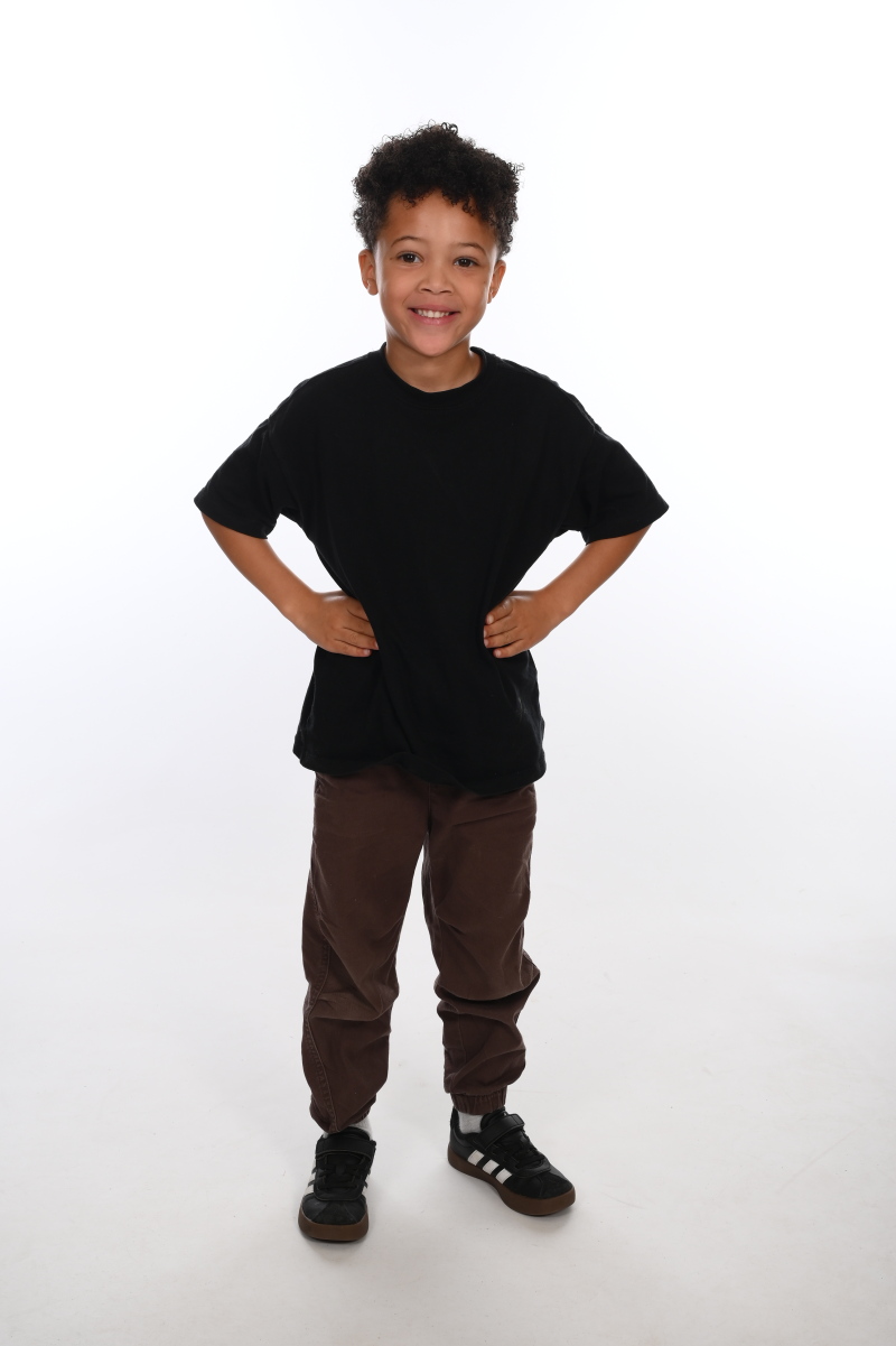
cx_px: 448
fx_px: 1830
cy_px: 673
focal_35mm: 49
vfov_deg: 40.4
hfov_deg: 27.5
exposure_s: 1/125
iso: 400
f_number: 10
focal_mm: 49
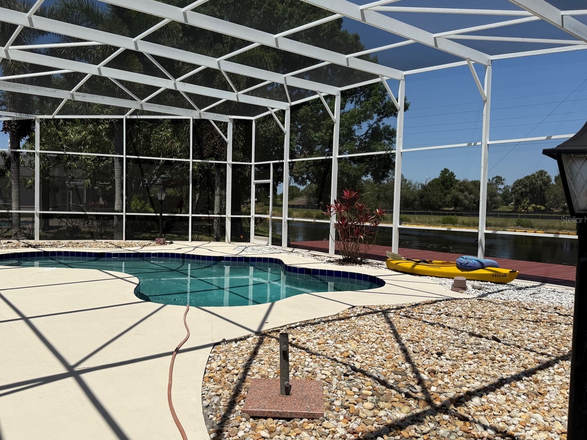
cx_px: 259
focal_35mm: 28
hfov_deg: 63.2
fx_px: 475
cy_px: 219
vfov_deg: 49.8
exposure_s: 1/5714
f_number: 1.78
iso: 80
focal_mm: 6.76
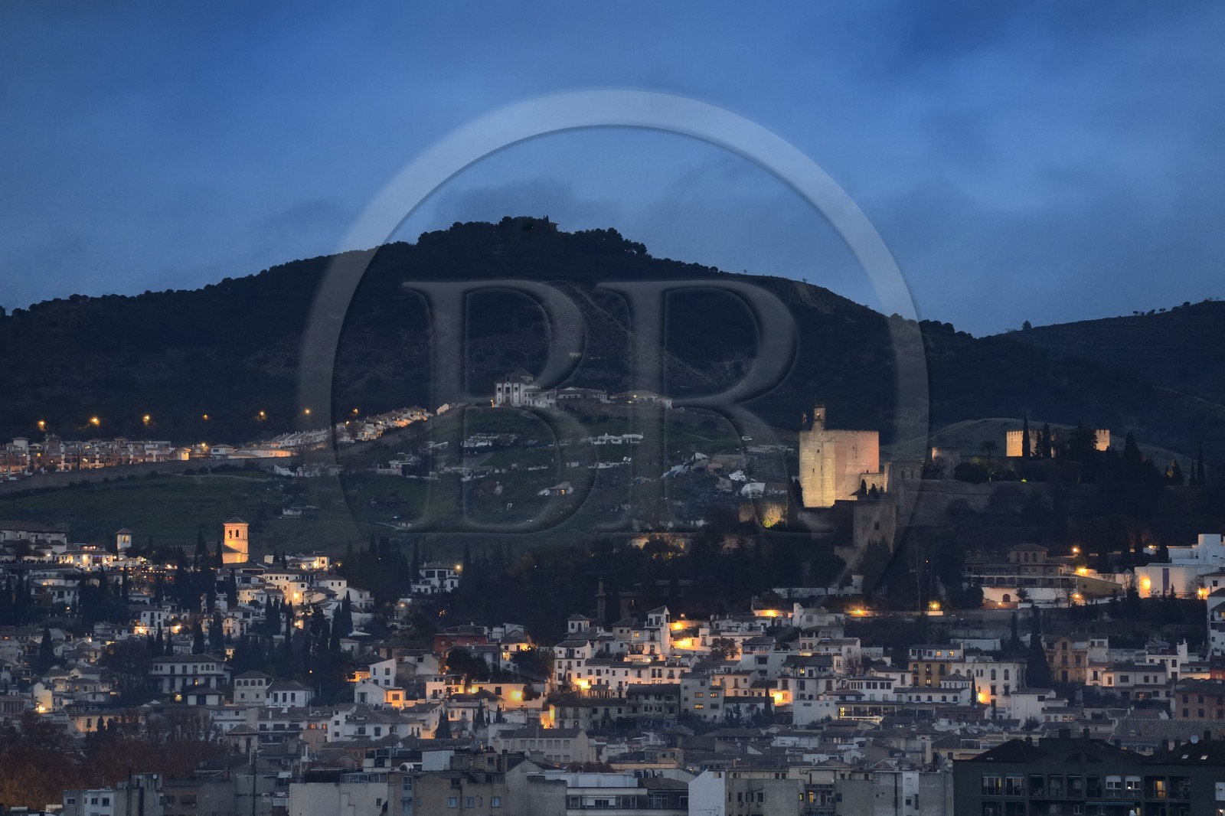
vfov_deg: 7.0
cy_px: 408
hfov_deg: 10.6
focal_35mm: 195
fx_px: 6634
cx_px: 612
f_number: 5.6
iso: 1600
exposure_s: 1/10
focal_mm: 195
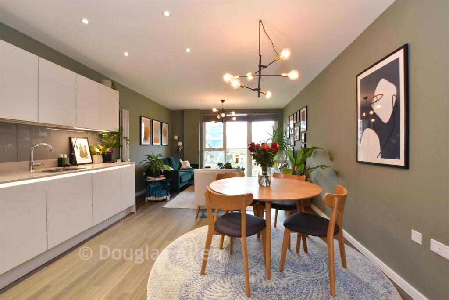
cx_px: 224
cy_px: 150
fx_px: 187
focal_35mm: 15
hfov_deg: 100.4
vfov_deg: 77.3
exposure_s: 1/4
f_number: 8
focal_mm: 10
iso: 160
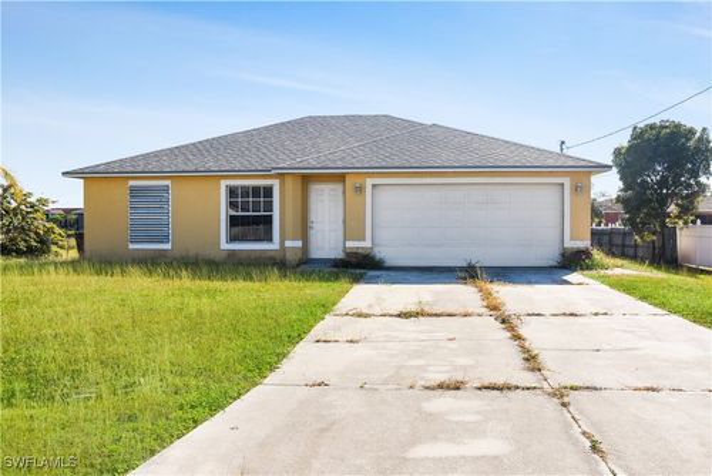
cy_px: 238
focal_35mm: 32
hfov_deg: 59.5
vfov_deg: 41.8
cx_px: 356
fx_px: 623
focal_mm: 21
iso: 100
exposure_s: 1/250
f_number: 8
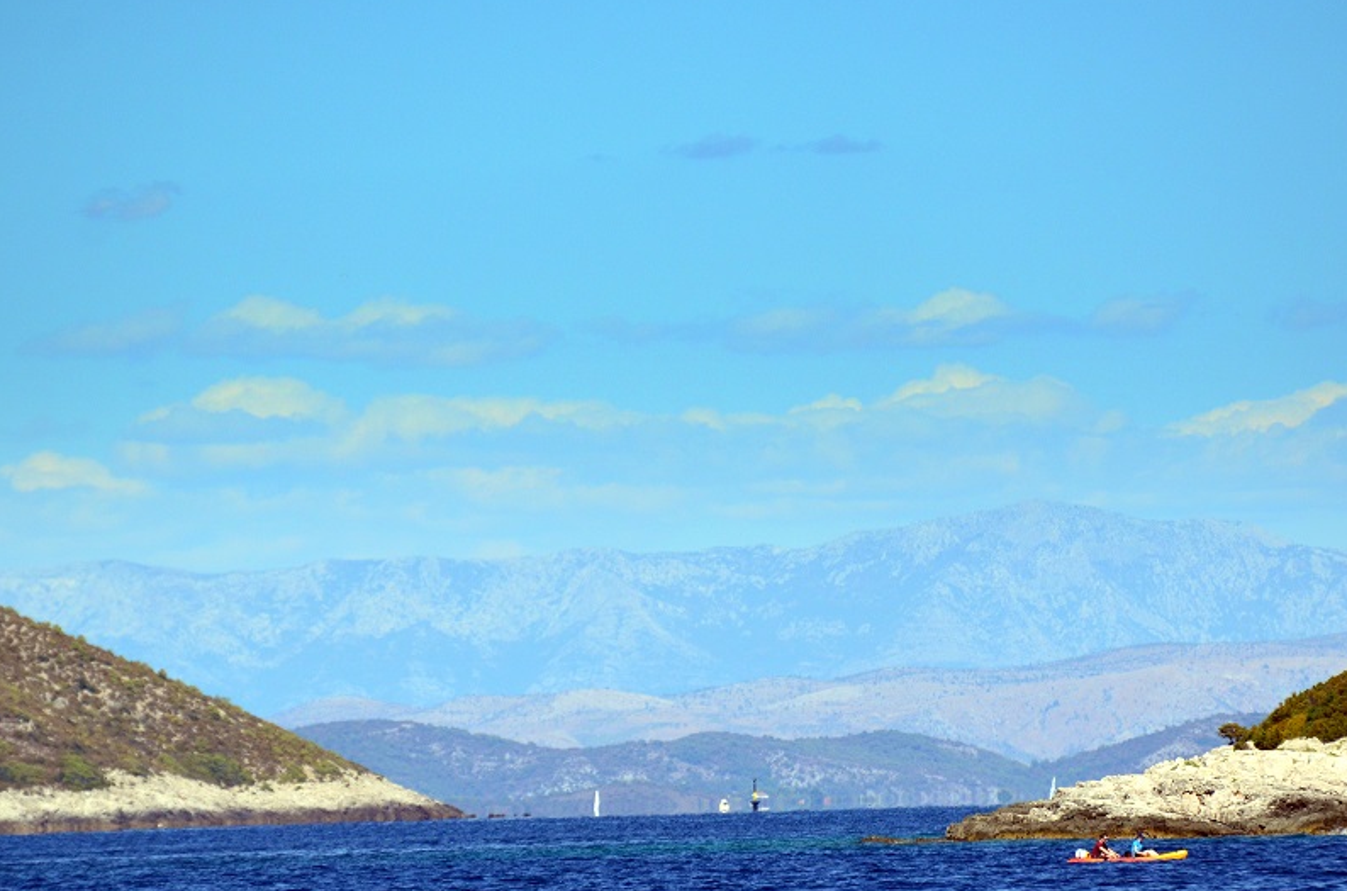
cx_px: 732
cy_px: 483
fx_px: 17615
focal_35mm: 472
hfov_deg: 4.4
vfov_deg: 2.9
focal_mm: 250
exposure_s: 1/5000
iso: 640
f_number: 5.6
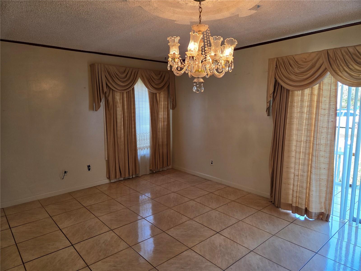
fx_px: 240
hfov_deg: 73.9
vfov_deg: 58.9
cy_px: 136
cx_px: 180
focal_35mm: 23
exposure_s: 1/120
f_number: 1.8
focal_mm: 5.4
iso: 100
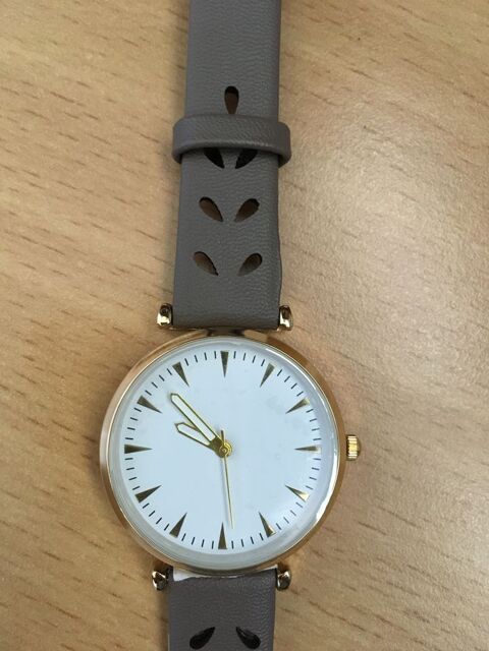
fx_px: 546
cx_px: 244
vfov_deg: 61.7
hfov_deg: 48.2
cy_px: 326
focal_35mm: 29
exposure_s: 1/33
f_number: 2.2
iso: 200
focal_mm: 4.15
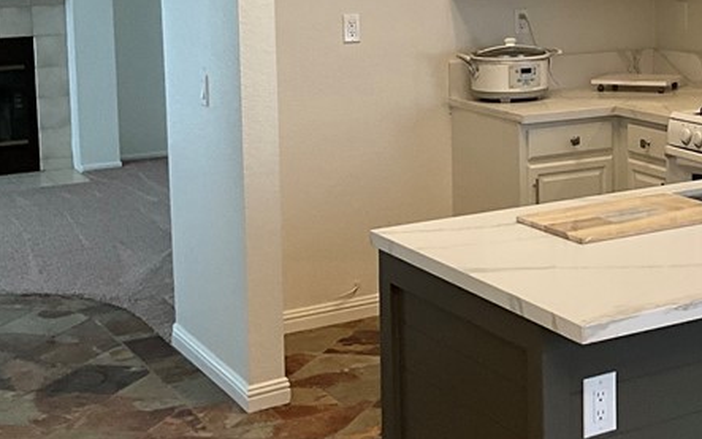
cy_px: 46
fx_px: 1359
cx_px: 705
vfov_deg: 18.1
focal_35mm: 71
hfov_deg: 27.3
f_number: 1.8
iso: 64
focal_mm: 3
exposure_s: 1/60
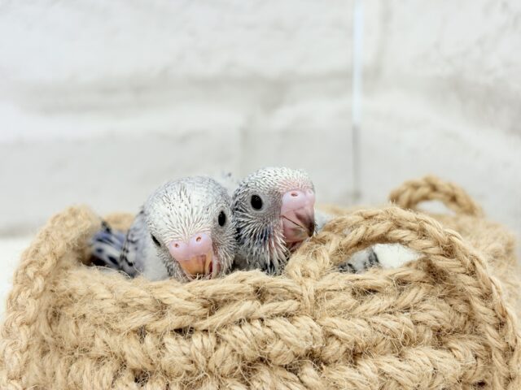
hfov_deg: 36.8
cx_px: 260
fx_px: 783
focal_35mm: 52
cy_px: 195
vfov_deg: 28.0
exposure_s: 1/100
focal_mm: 5.96
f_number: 1.6
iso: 80
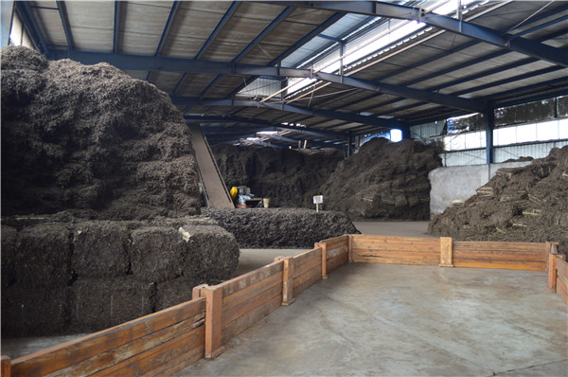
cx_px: 284
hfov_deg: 67.5
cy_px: 188
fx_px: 425
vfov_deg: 47.8
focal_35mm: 27
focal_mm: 18
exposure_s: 1/20
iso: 400
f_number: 3.5
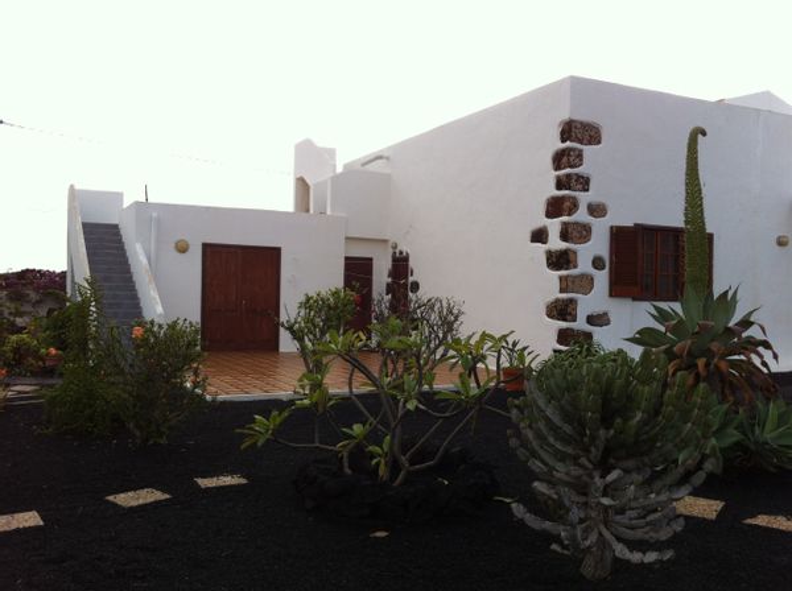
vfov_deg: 40.6
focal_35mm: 35
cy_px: 296
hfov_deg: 52.7
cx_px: 396
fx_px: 800
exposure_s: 1/736
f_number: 2.8
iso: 80
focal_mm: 3.85
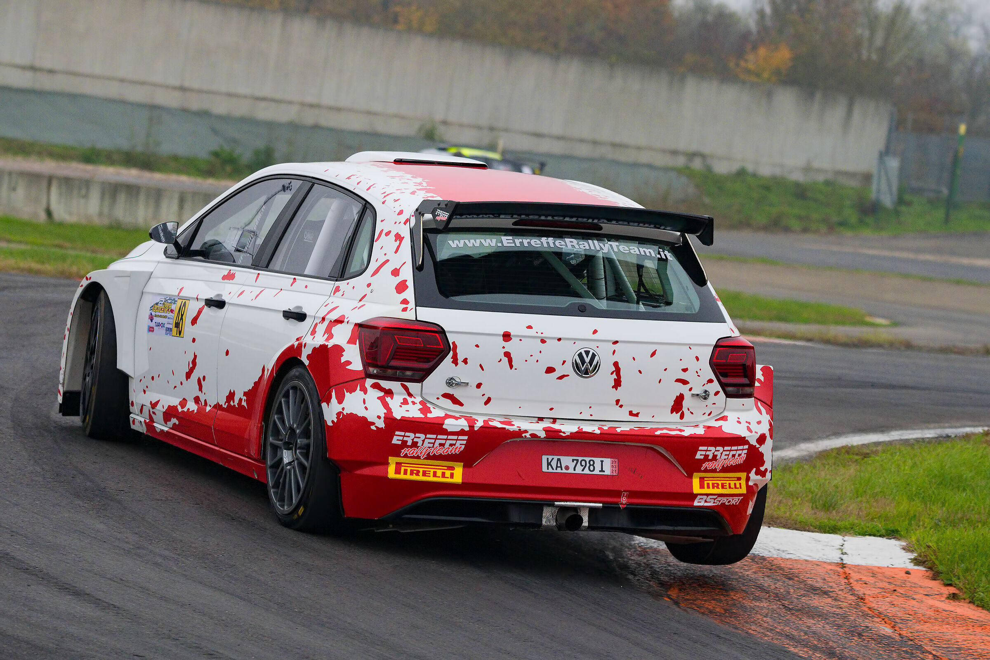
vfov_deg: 7.8
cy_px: 330
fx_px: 4812
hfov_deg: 11.7
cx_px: 495
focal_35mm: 175
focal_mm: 175
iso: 2000
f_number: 6.3
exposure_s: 1/1000
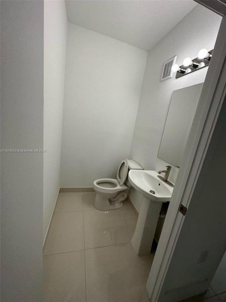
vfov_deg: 102.1
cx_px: 113
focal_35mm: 14
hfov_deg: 85.6
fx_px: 122
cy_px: 151
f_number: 2.2
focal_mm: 2.22
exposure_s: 1/120
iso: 40
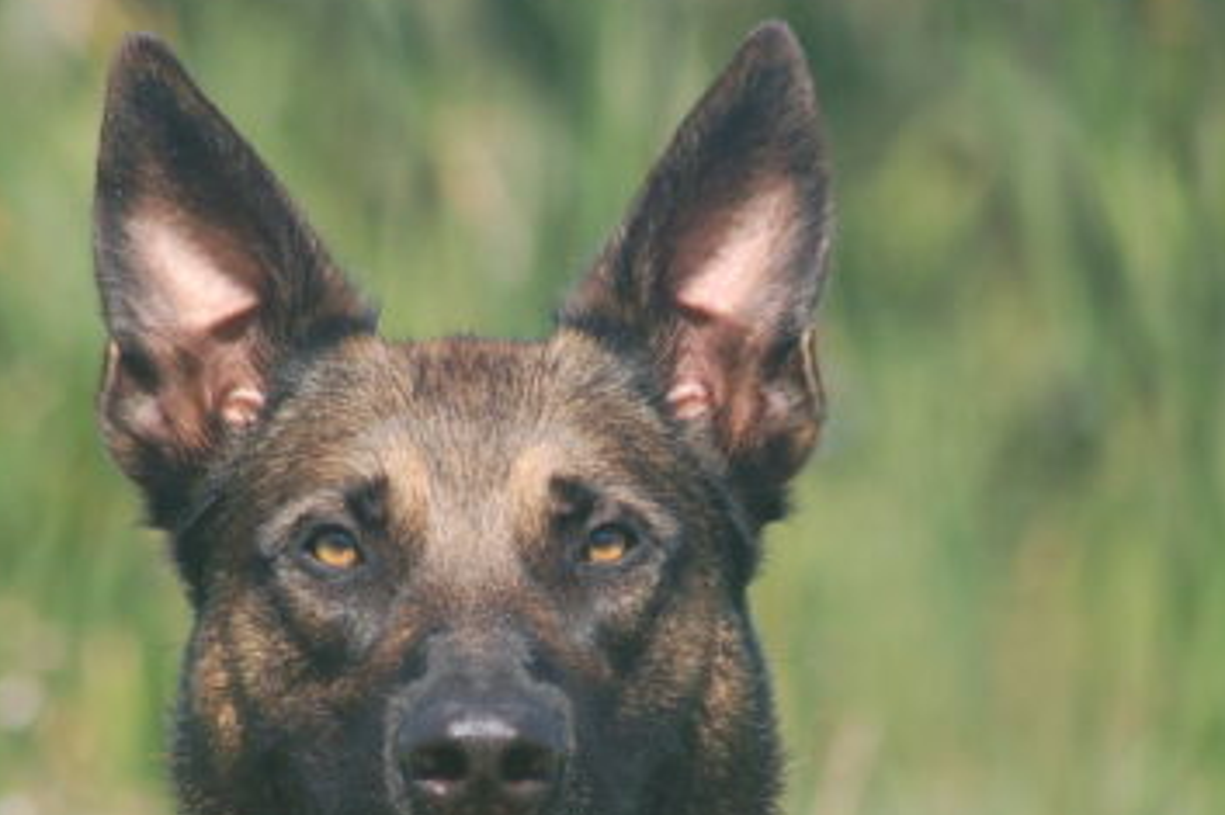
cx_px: 552
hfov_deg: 3.7
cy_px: 668
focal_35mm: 561
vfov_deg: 2.4
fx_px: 19080
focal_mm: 220
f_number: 5
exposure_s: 1/1250
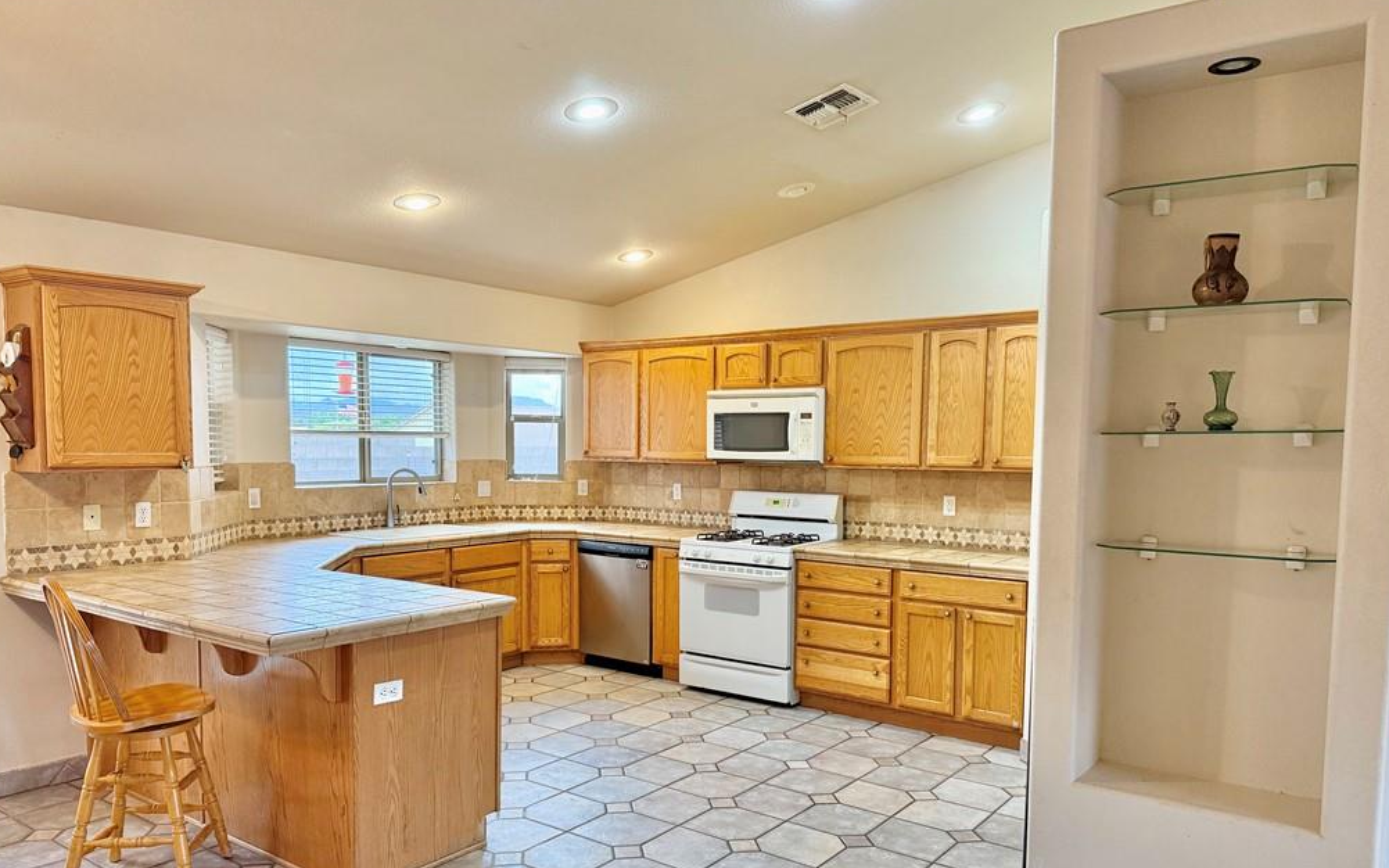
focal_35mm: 26
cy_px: 516
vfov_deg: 47.3
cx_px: 693
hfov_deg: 70.4
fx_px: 984
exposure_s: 1/60
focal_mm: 6.76
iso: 200
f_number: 1.78
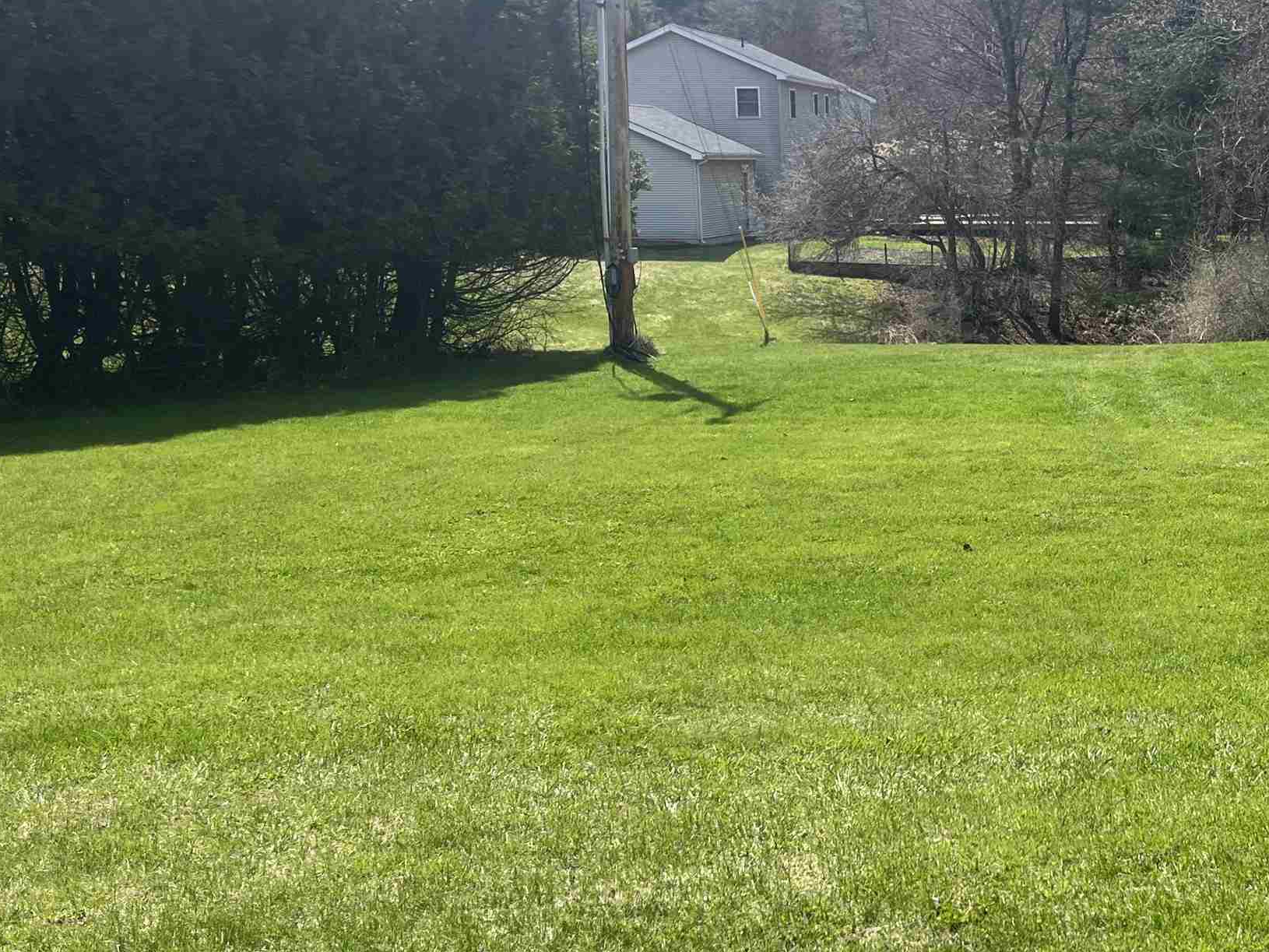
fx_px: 1797
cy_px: 517
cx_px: 1102
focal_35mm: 49
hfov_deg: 36.8
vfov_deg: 29.7
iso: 50
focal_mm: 5.1
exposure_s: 1/2222
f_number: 1.6
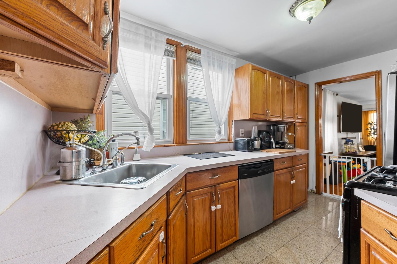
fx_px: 154
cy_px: 132
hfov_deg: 104.3
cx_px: 198
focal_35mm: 14
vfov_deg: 81.2
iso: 500
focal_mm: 14
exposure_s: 1/3
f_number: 10
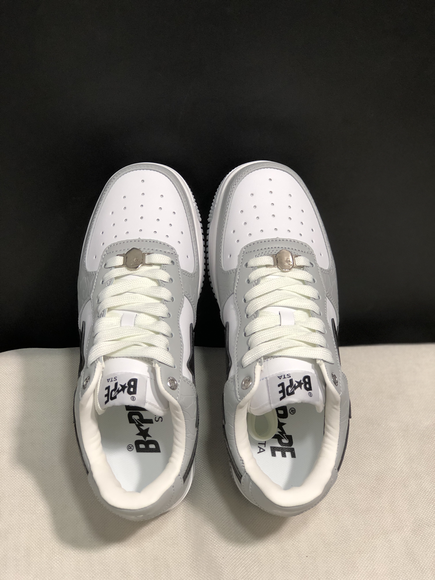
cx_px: 218
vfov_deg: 33.8
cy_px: 290
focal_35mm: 57
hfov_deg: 25.7
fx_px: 955
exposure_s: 1/30
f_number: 2.8
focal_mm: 6.6
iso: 100
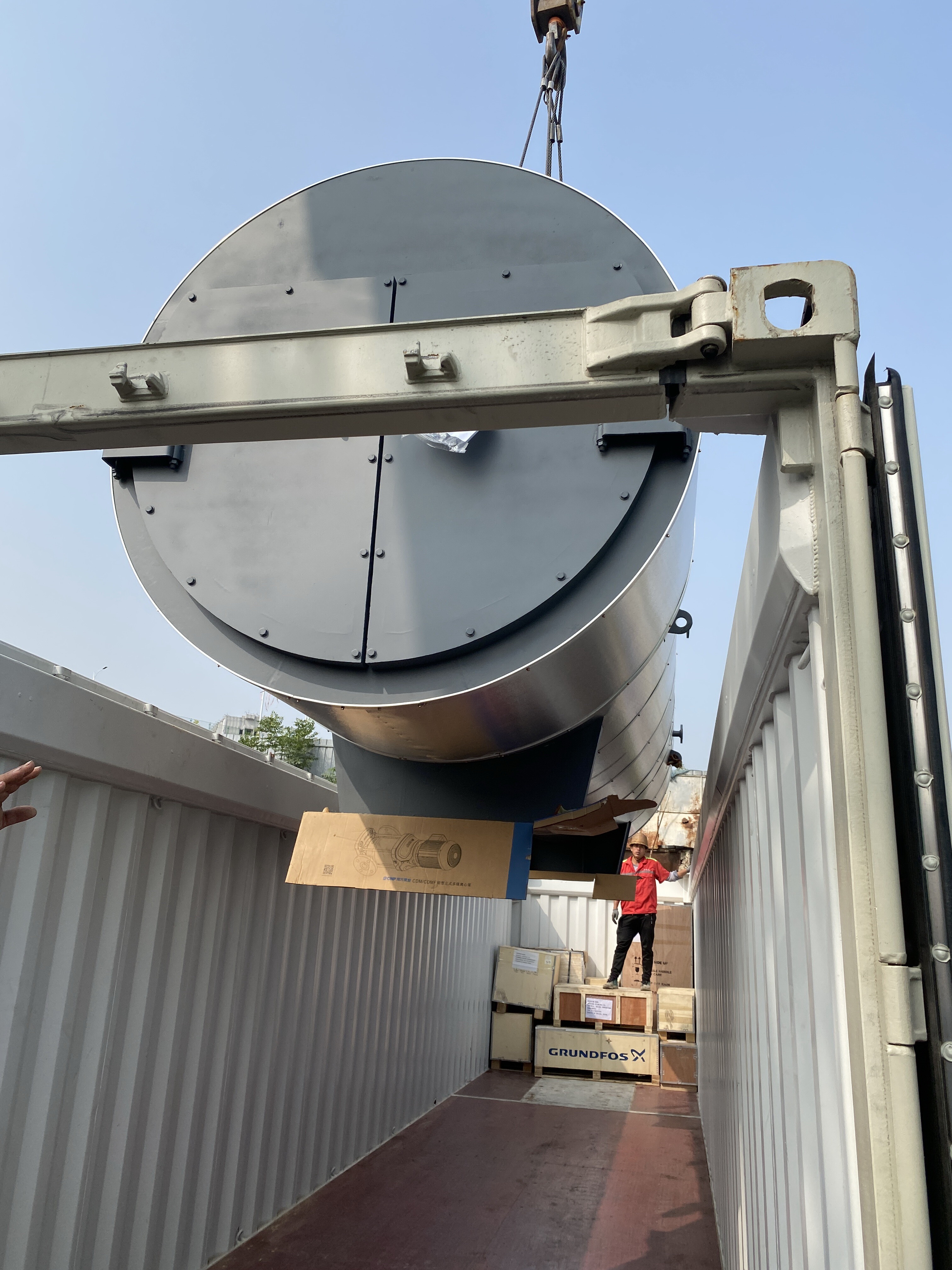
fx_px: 953
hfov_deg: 53.1
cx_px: 476
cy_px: 635
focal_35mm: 26
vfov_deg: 67.3
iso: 32
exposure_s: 1/2358
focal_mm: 4.25
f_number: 1.8
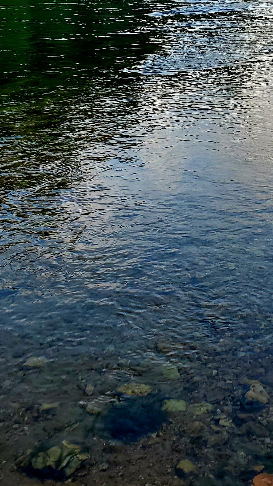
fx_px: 811
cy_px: 24
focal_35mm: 63
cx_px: 265
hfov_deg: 18.7
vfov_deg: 31.3
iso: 50
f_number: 2.4
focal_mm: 4.3
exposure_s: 1/667
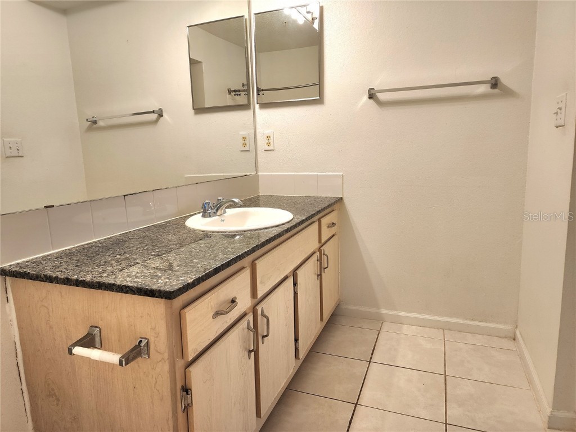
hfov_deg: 73.9
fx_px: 383
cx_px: 288
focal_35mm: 23
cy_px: 216
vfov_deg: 58.9
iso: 100
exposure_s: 1/120
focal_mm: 6.4
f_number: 1.8
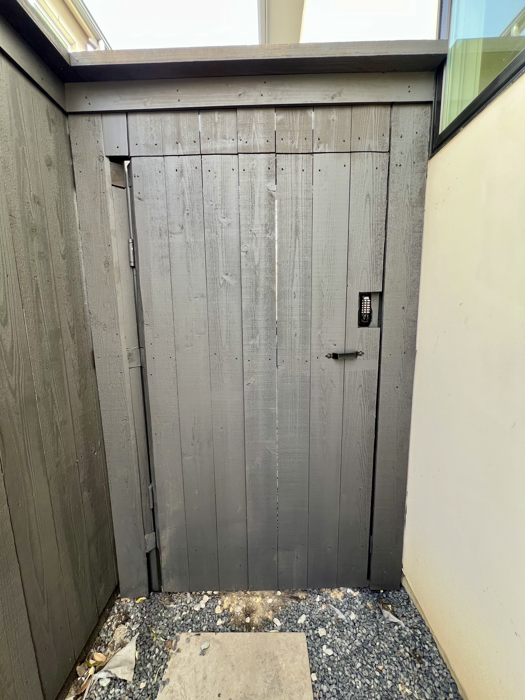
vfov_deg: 106.2
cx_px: 262
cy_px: 350
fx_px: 263
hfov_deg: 89.9
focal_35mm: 13
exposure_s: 1/99
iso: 64
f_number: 1.8
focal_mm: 1.57
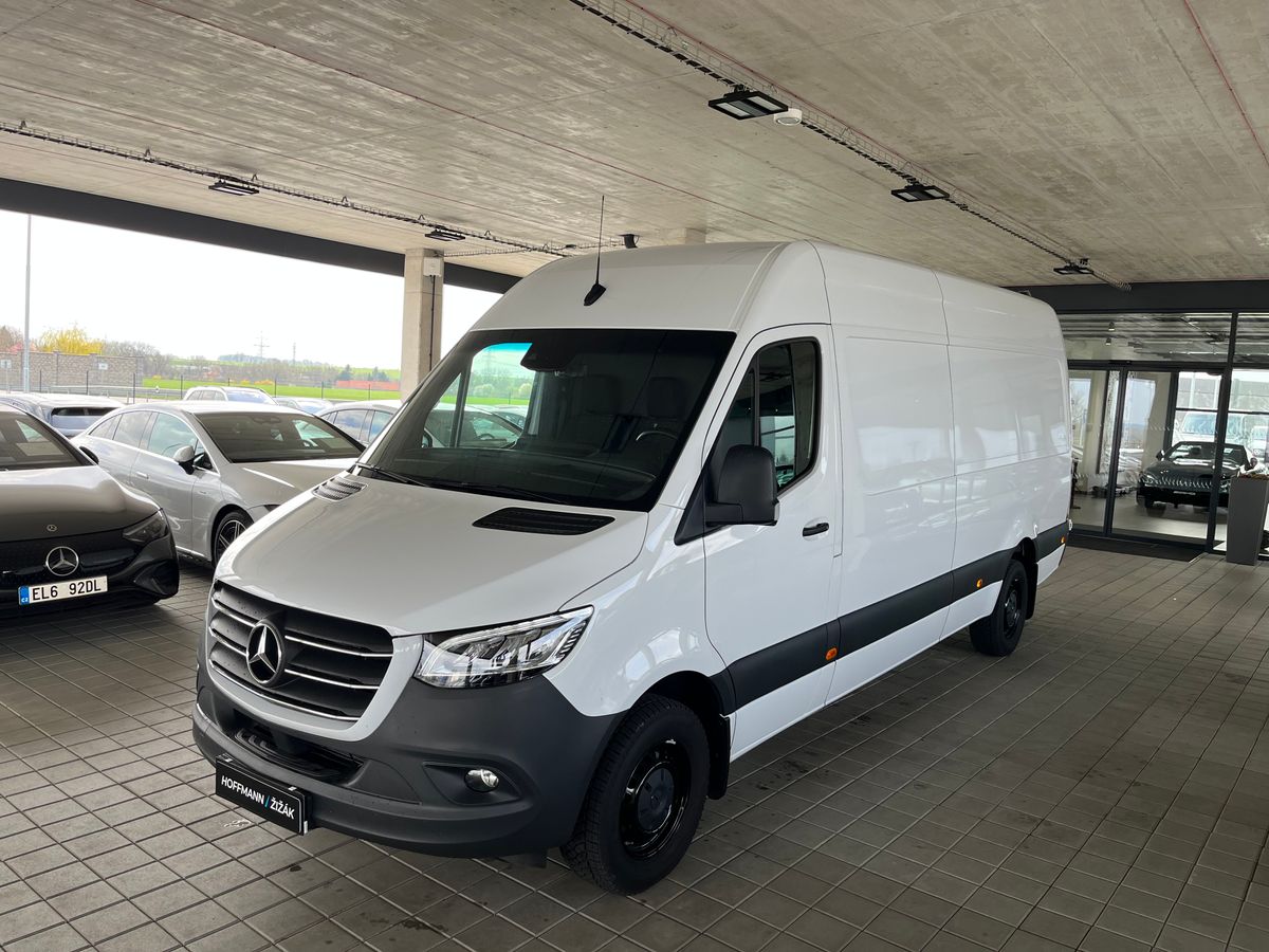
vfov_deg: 53.1
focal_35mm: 26
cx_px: 634
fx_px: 953
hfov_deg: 67.3
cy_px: 476
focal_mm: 5.1
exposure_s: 1/457
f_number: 1.6
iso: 50
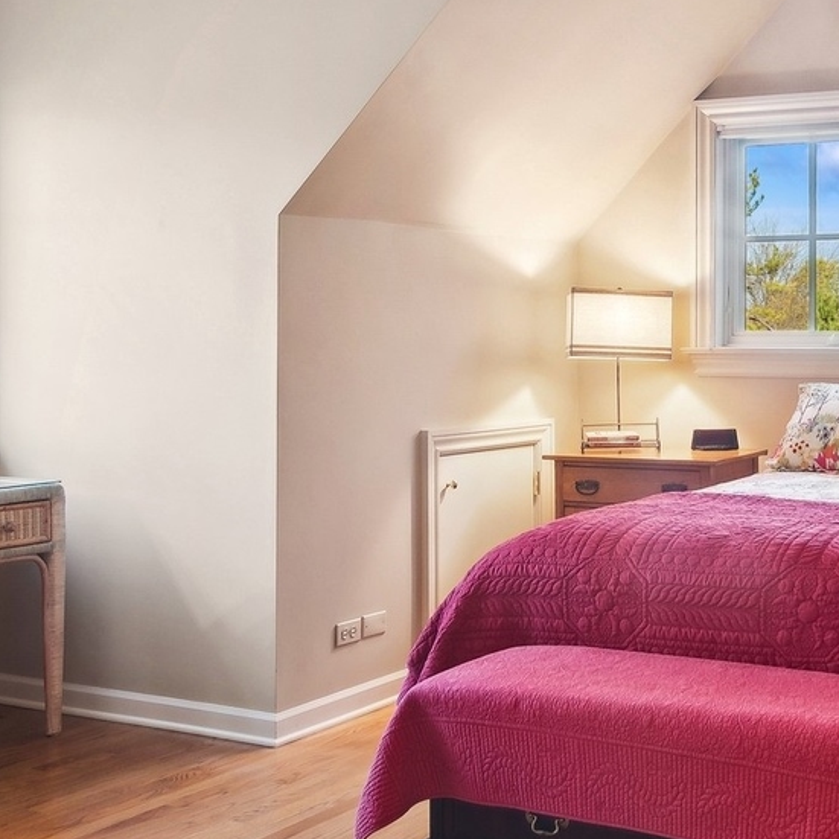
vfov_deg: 37.5
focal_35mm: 45
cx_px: 769
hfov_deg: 35.2
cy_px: 352
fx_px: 1234
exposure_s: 1/1.67
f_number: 8
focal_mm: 12
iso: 200
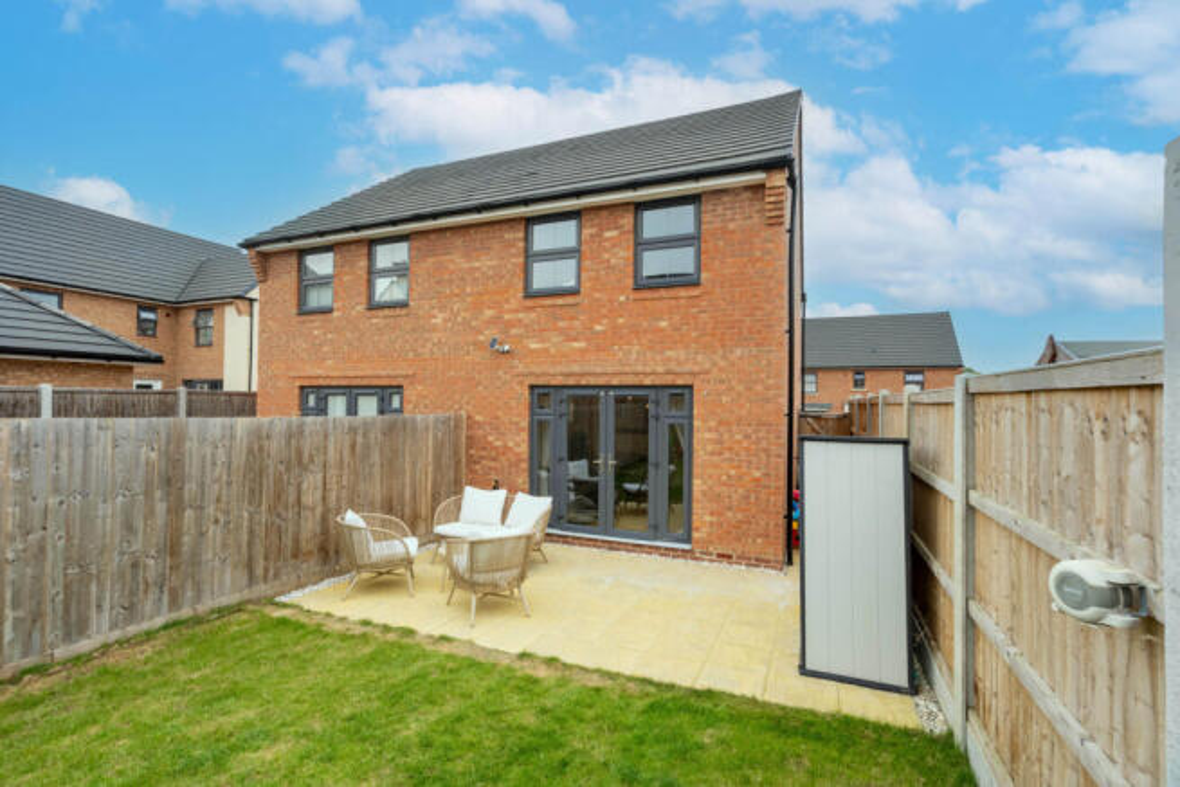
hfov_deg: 96.7
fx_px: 525
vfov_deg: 73.8
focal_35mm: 16
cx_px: 590
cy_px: 394
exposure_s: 1/200
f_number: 8
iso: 320
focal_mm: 16
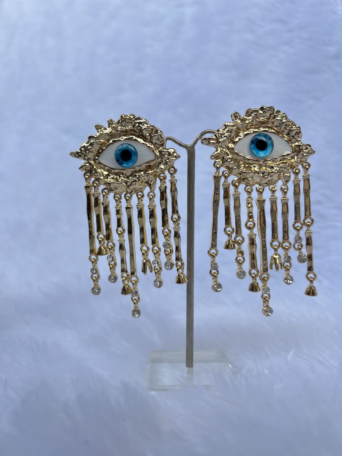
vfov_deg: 67.3
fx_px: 343
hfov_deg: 53.1
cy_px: 228
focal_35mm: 26
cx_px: 171
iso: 50
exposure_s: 1/254
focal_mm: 5.7
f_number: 1.5
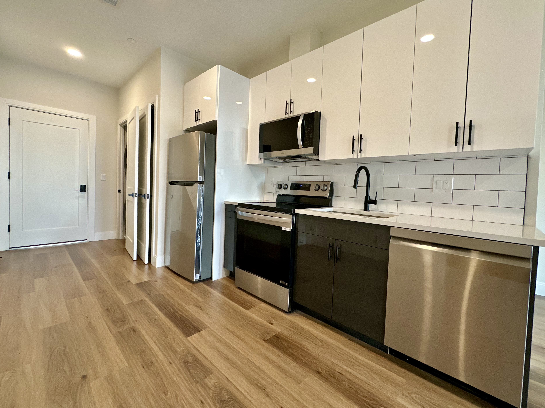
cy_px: 194
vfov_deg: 81.7
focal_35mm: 15
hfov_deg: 98.2
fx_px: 236
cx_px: 276
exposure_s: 1/60
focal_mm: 2.22
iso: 320
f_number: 2.2
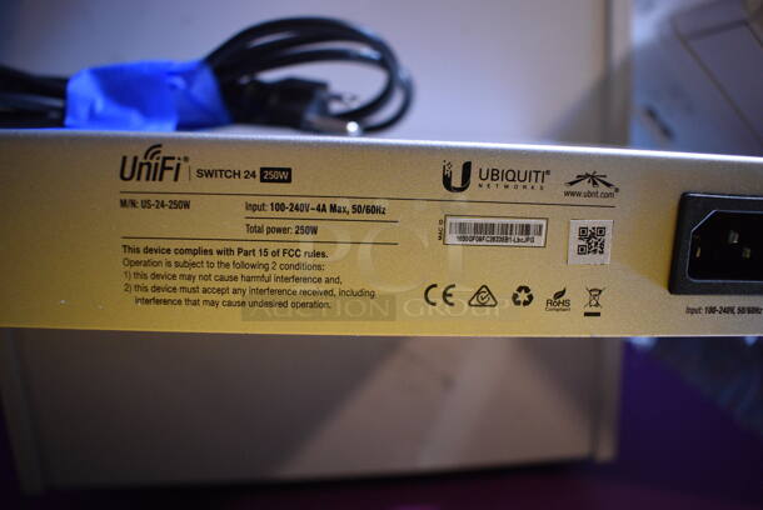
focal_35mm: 27
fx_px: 573
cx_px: 382
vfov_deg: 48.0
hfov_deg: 67.3
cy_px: 255
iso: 2000
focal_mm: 18
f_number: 4
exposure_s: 1/60
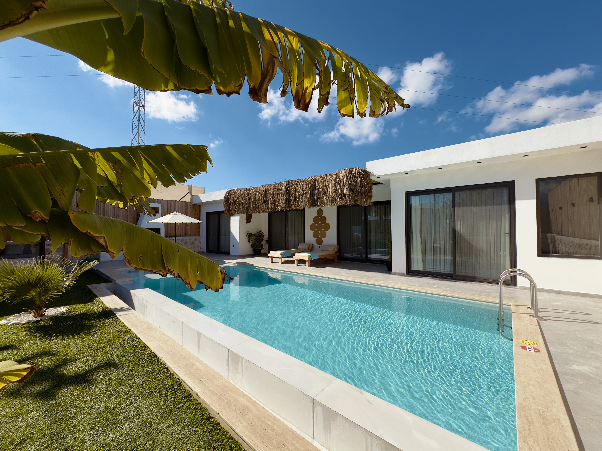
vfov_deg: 85.7
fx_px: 243
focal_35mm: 14
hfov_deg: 102.1
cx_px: 301
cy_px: 226
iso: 50
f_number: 2.2
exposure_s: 1/2584
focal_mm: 2.22
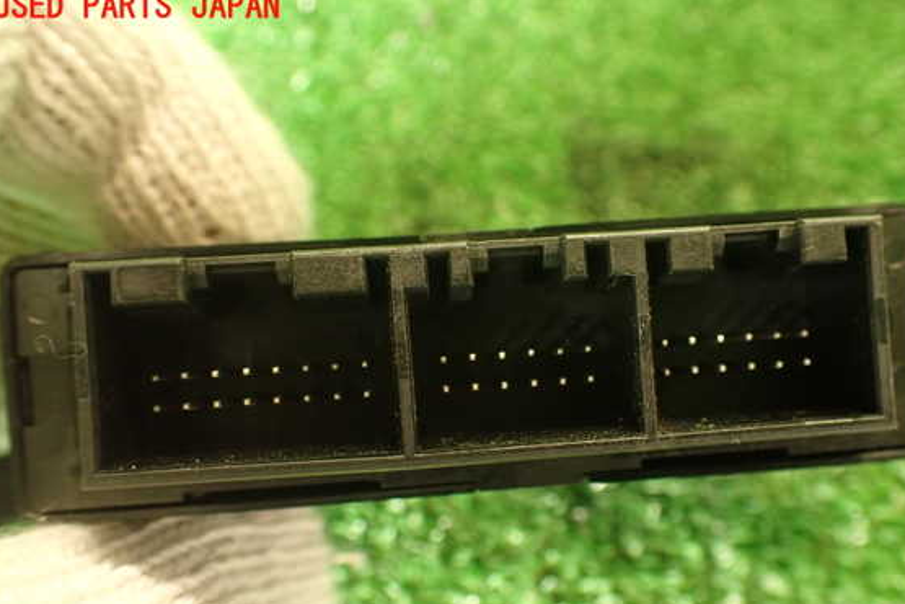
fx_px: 905
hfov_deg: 53.1
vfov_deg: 36.8
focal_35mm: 36
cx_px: 473
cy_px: 354
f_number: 2.4
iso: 500
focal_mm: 5.79
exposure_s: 1/30
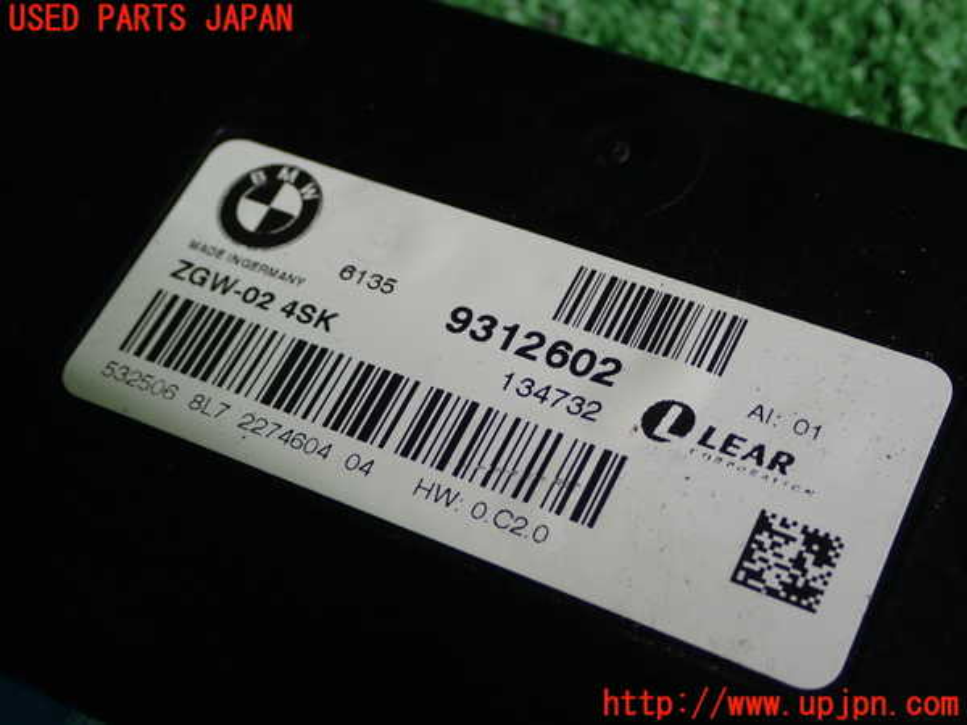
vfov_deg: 25.2
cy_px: 362
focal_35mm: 58
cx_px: 484
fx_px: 1620
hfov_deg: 33.2
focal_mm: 10.35
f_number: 3.5
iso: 200
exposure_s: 1/60
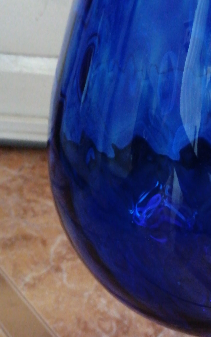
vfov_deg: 31.8
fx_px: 589
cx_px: 254
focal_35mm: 64
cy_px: 212
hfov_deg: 19.1
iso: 500
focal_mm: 3.95
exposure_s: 1/24
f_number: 1.8
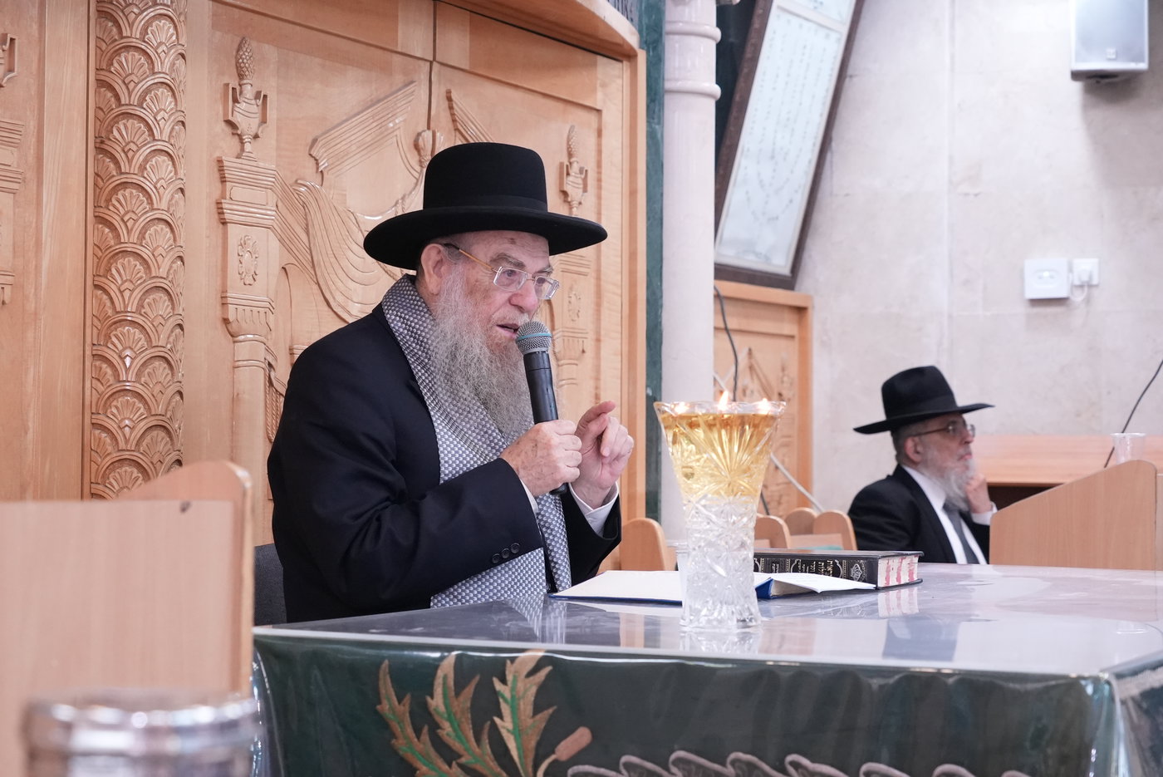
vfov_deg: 19.8
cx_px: 582
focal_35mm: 69
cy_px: 388
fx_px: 2230
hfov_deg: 29.2
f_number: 7.1
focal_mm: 69
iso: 8000
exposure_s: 1/200
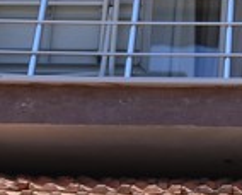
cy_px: -193
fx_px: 904
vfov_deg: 11.1
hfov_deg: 14.7
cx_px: 302
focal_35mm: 126
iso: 160
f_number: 11
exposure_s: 1/125
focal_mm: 18
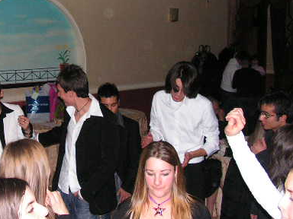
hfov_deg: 31.7
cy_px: 63
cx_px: 77
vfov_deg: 24.2
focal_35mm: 60
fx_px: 508
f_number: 3.2
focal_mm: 6
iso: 200
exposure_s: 1/40
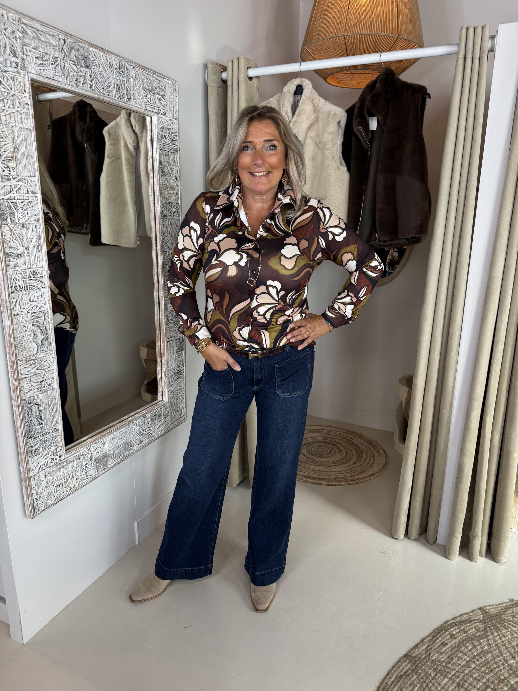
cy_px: 346
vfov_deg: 71.6
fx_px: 479
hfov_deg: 56.8
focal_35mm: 24
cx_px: 259
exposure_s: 1/100
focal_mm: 6.76
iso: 80
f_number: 1.78
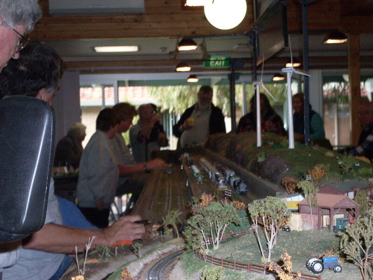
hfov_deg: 21.3
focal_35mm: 92
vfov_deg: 16.1
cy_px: 140
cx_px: 186
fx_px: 991
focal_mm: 15.3
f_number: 4.4
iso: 200
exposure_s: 1/60
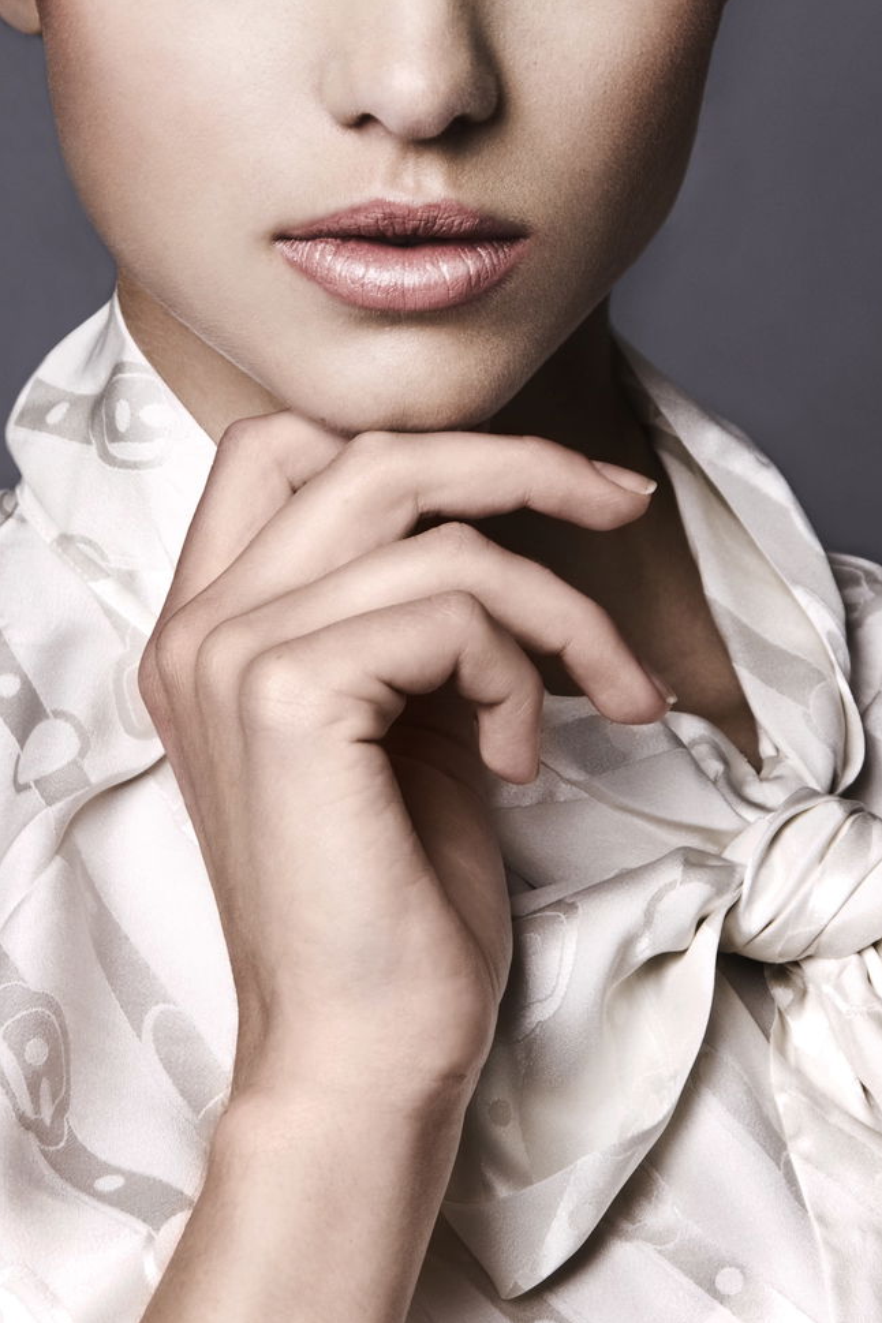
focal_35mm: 246
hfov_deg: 5.6
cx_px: 281
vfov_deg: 8.4
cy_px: 272
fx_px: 9035
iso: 100
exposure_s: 1/100
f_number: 8
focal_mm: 95
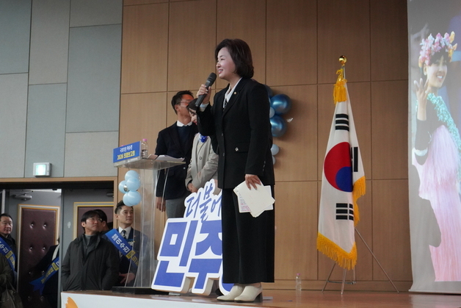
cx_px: 230
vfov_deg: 19.7
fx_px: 884
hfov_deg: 29.2
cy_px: 154
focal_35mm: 69
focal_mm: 69
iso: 10000
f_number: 5.6
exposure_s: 1/160
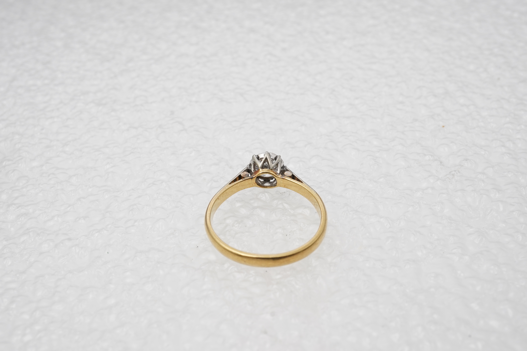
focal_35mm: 45
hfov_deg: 43.6
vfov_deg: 29.9
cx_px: 264
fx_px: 659
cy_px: 176
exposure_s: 1/125
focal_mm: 30
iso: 400
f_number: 22
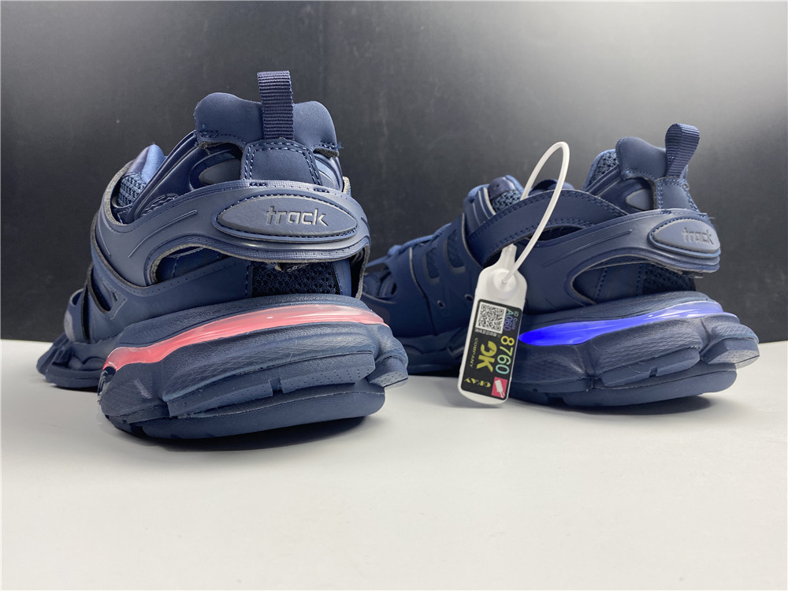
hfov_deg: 67.3
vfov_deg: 53.1
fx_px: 592
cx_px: 394
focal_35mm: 26
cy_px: 296
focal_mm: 4.25
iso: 64
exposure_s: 1/100
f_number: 1.8
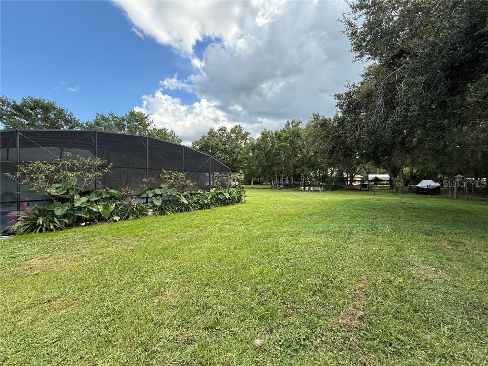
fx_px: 197
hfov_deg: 102.1
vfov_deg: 85.7
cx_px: 244
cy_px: 183
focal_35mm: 14
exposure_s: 1/564
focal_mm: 2.22
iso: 64
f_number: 2.2
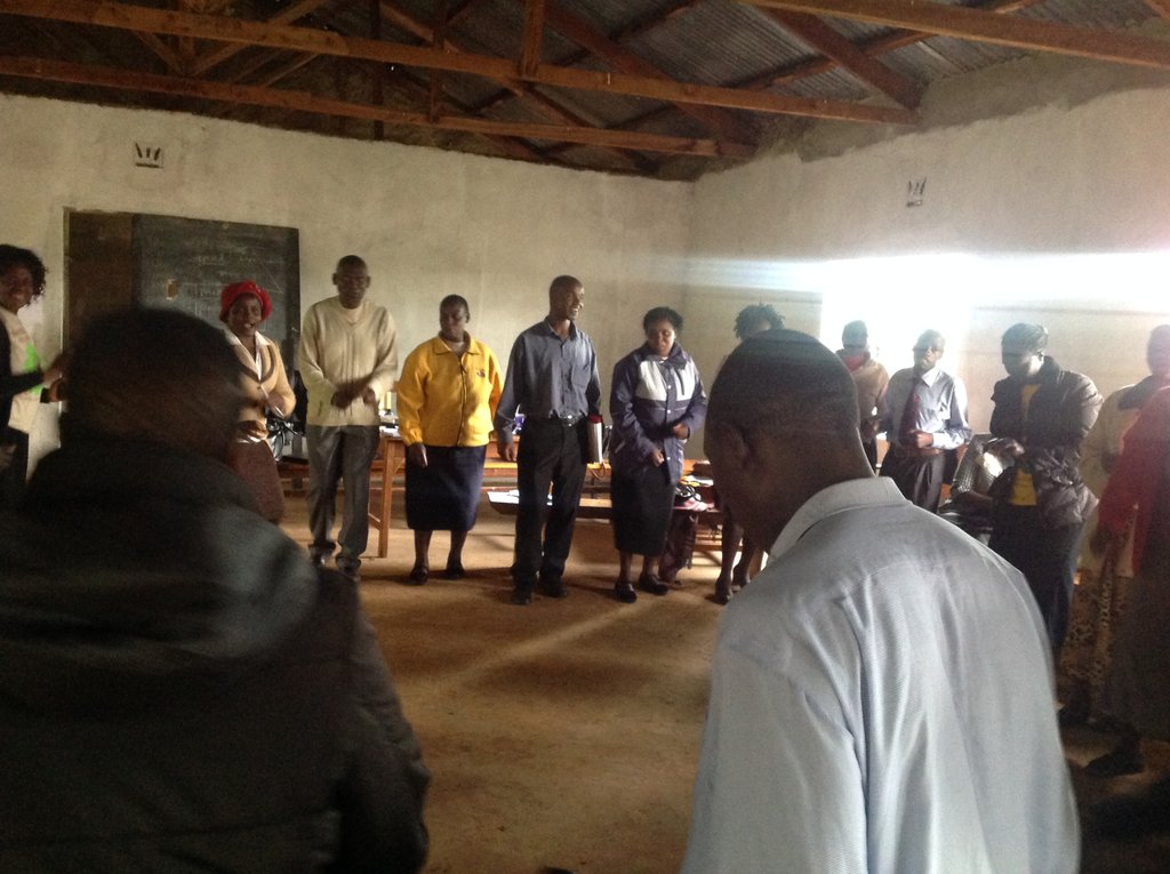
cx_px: 585
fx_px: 1181
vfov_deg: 40.6
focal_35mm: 35
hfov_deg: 52.7
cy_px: 437
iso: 500
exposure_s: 1/15
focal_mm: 4.28
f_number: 2.4
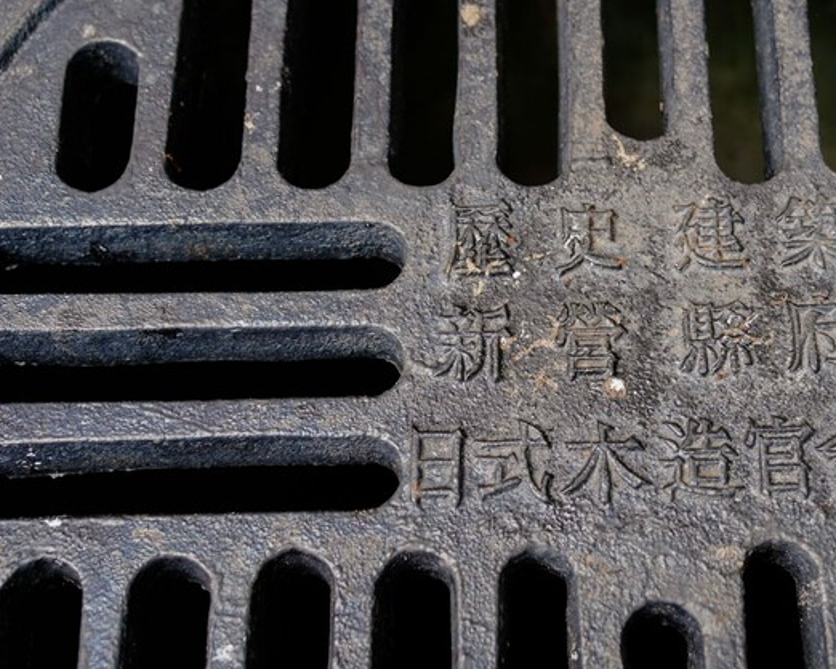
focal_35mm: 58
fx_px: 1436
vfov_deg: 26.2
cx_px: 641
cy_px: 328
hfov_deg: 31.8
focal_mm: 38
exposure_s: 1/200
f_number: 2.8
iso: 100
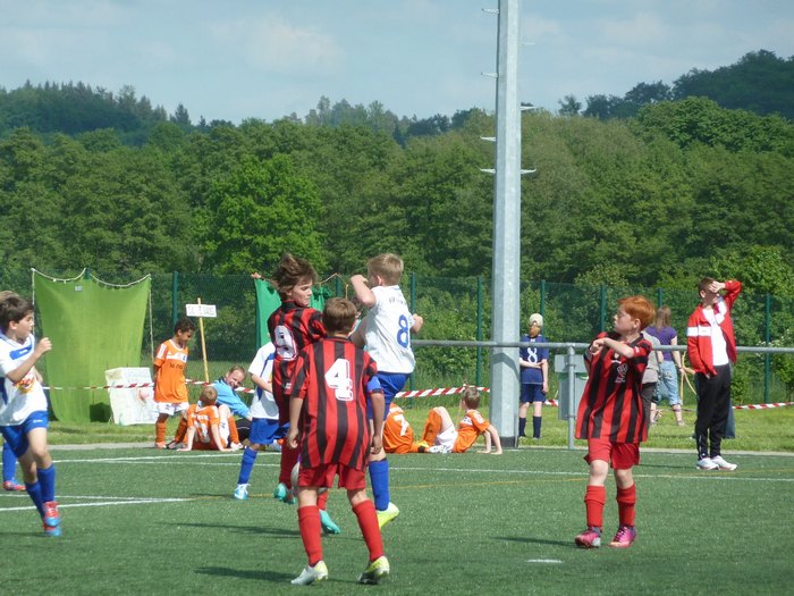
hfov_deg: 6.6
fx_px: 6881
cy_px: 298
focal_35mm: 300
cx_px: 397
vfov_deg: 5.0
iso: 160
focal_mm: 49.2
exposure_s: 1/800
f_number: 4.9
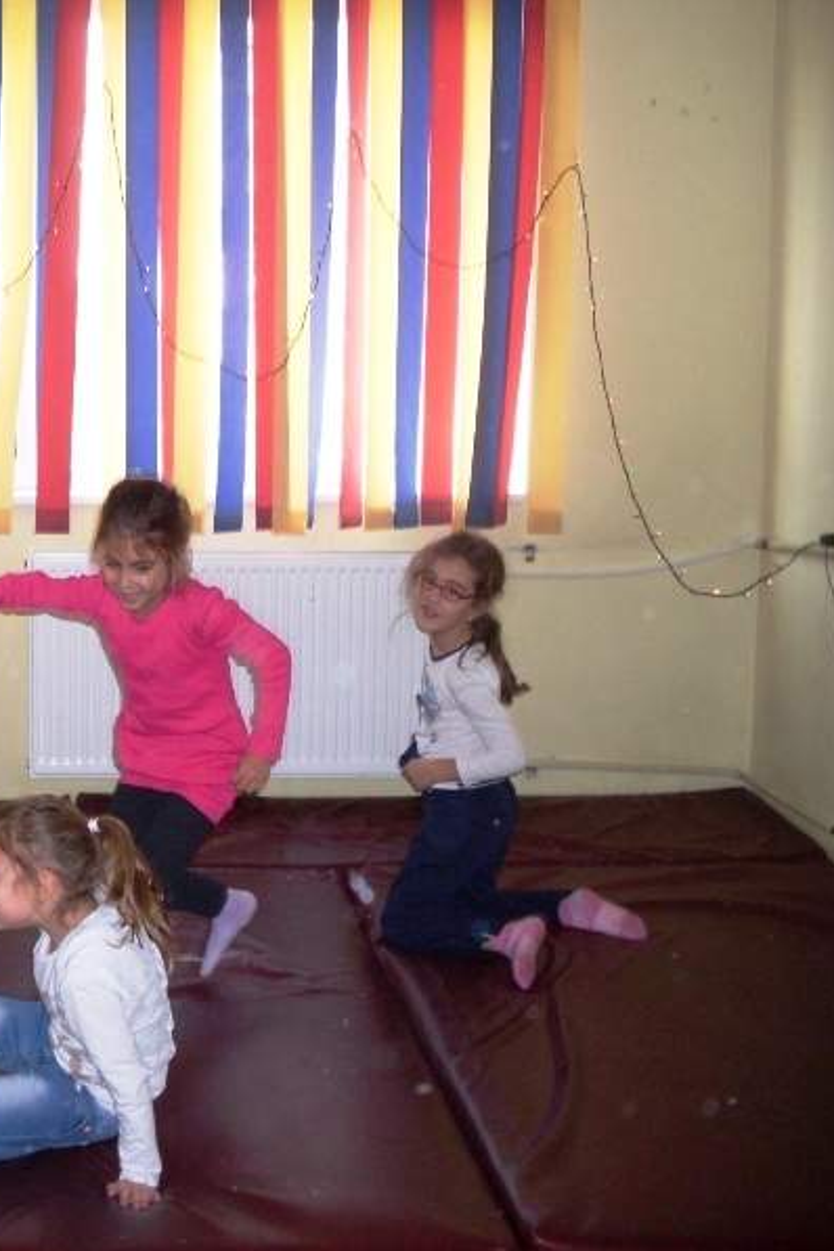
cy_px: 624
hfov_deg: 24.4
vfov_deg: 37.5
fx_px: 1842
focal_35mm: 53
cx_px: 2
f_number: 2.8
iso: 160
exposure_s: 1/45
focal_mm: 6.3
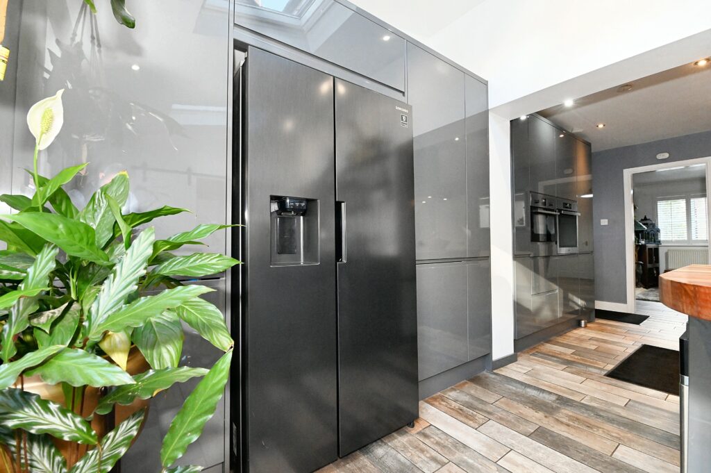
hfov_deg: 100.4
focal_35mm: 15
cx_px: 356
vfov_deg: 77.2
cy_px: 236
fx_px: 296
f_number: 10
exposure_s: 1/80
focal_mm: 15
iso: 6400
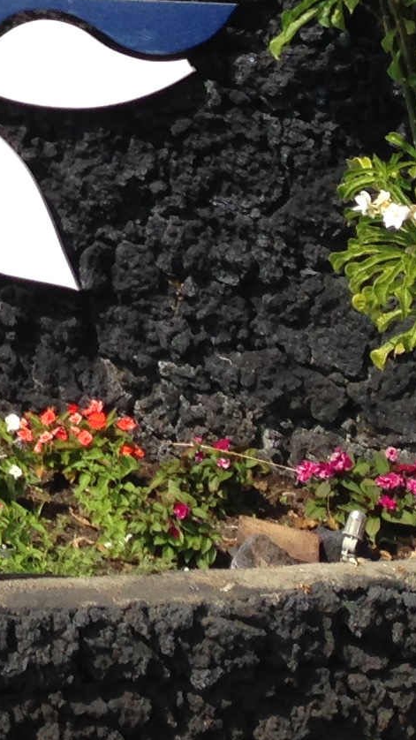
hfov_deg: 7.7
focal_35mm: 140
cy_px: -290
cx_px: -787
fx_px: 2747
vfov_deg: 14.5
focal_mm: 4.12
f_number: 2.4
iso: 50
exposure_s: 1/1391
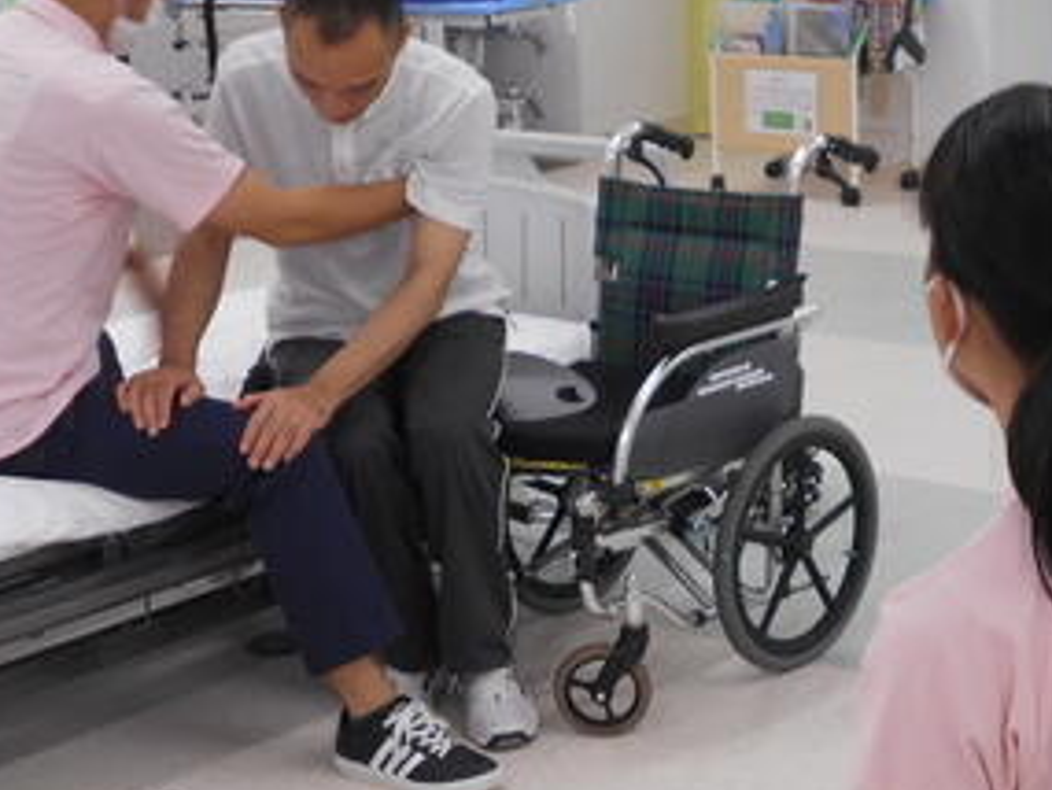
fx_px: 2493
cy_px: 580
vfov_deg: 17.9
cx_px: 650
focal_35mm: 82
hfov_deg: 23.8
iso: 110
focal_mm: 6.7
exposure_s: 1/30
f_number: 3.9
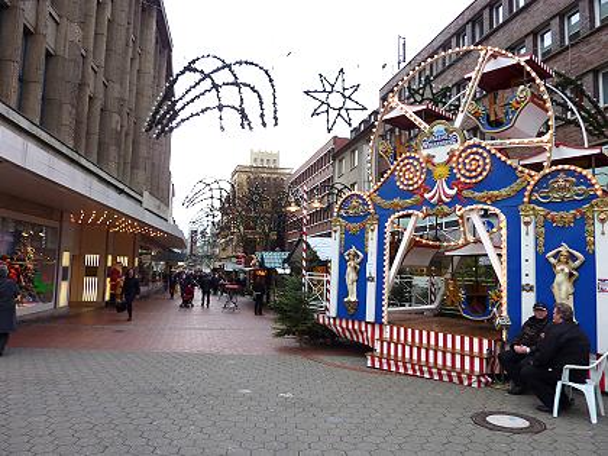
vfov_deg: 54.9
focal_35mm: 25
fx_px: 439
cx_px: 304
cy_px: 228
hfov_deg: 69.4
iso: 80
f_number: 3.3
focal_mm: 4.1
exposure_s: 1/50
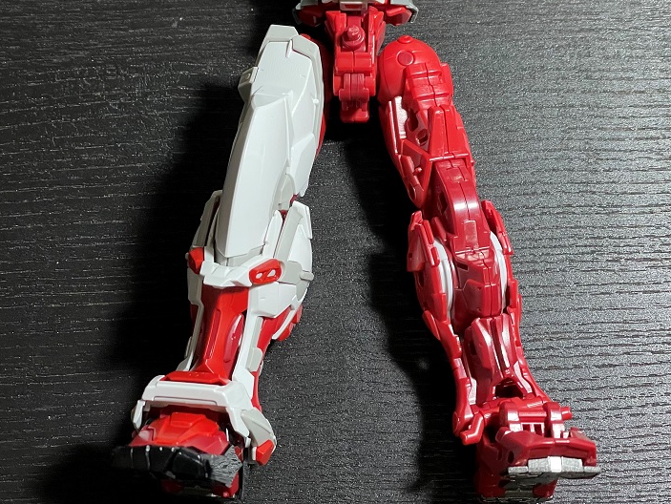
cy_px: 237
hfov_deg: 31.7
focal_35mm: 61
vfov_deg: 24.0
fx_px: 1183
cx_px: 353
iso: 200
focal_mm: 6
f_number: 2
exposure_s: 1/120
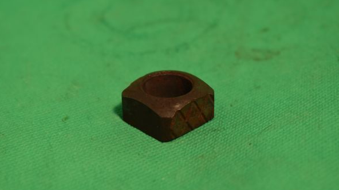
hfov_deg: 24.3
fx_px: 787
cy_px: 102
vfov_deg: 13.8
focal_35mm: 88
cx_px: 168
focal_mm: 55
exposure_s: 1/160
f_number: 6.3
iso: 400
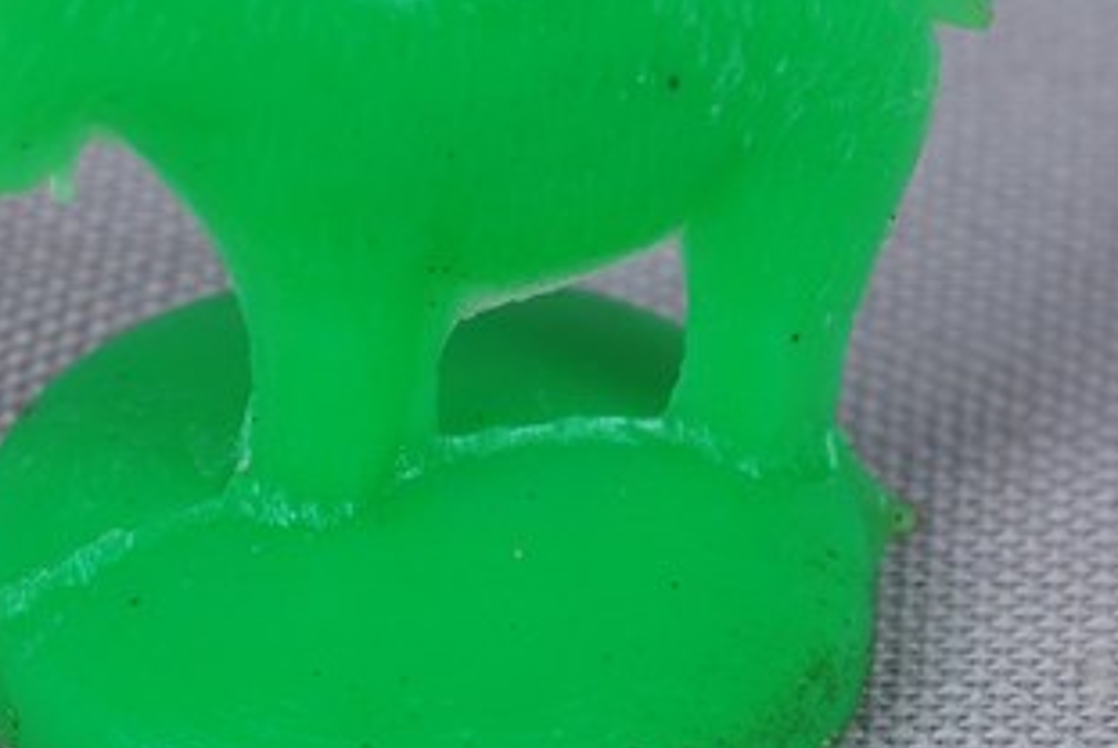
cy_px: 468
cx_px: 424
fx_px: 5751
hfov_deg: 11.1
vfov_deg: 7.4
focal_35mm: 185
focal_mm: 60
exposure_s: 1/125
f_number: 25
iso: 100
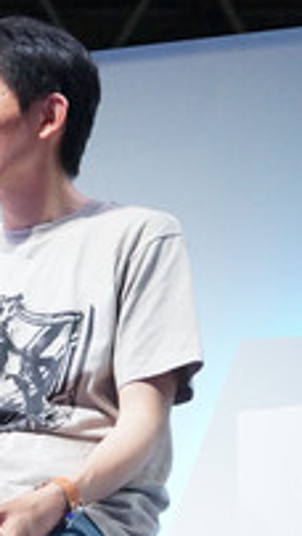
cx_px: -262
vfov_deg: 18.6
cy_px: 442
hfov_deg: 10.0
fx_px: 1619
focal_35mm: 114
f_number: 8
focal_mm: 29
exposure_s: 1/160
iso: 5000
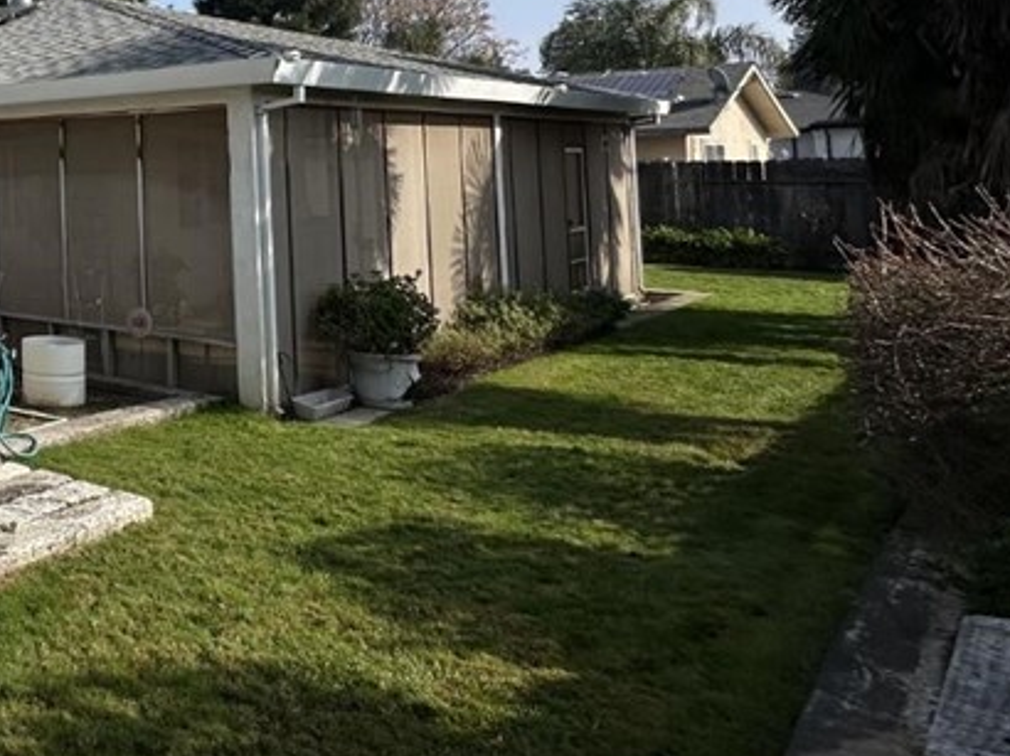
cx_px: -217
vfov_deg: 38.6
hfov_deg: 38.2
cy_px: 118
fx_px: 1021
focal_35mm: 35
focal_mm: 2.22
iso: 50
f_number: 2.2
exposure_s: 1/2747
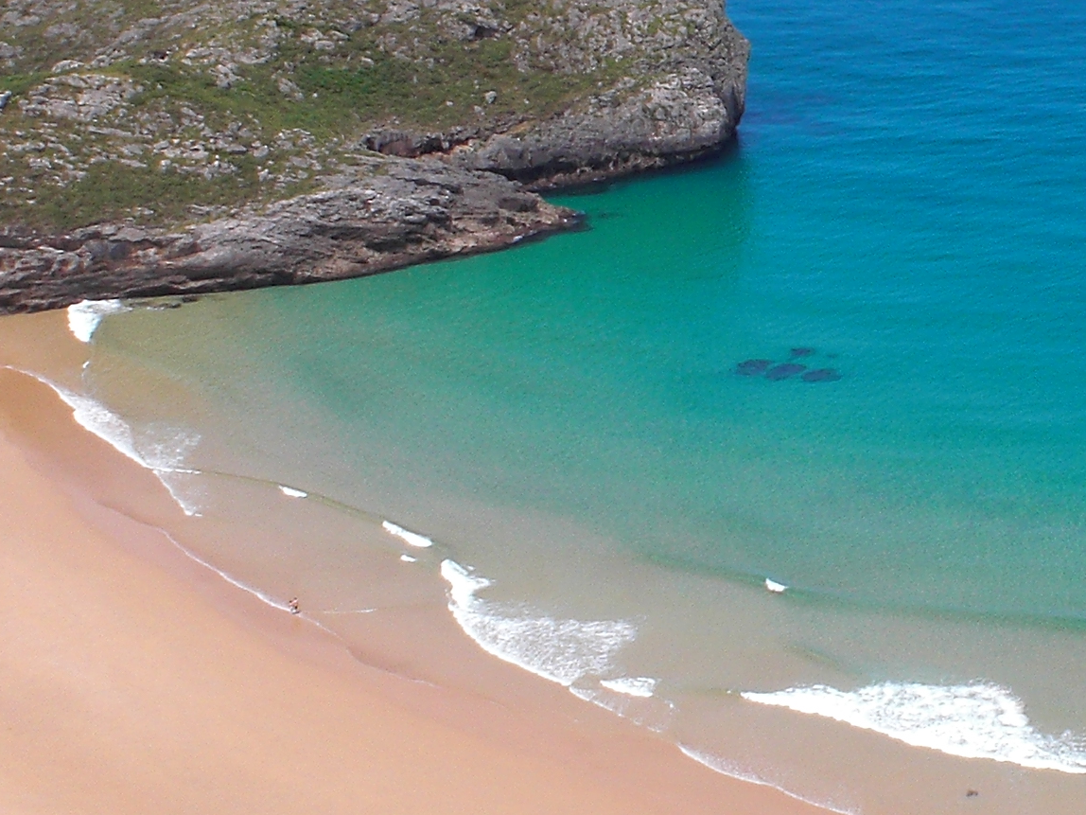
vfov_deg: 13.7
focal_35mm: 108
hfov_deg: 17.5
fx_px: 3388
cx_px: 1236
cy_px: 275
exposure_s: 1/400
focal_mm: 6.3
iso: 64
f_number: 5.6
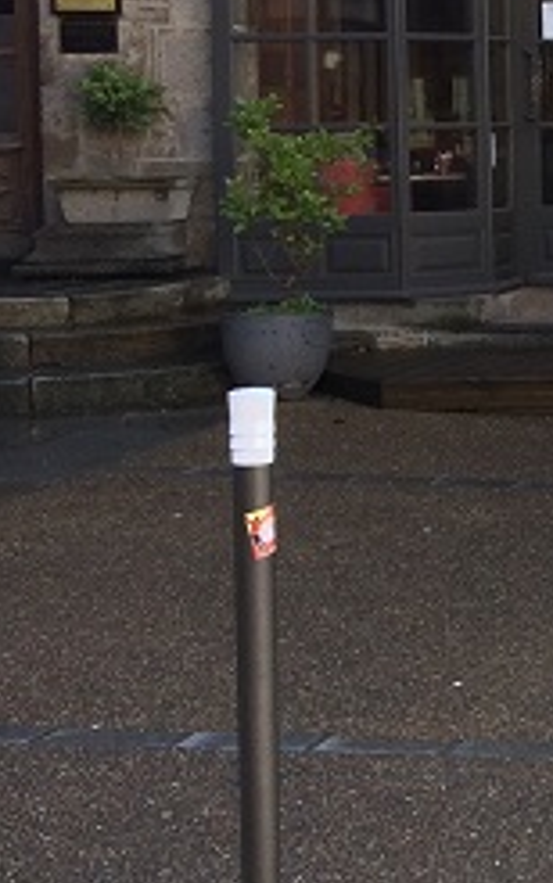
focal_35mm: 100
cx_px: 1415
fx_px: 2409
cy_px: 201
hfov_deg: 10.7
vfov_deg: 20.6
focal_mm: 4.15
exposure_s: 1/112
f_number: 2.2
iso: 32
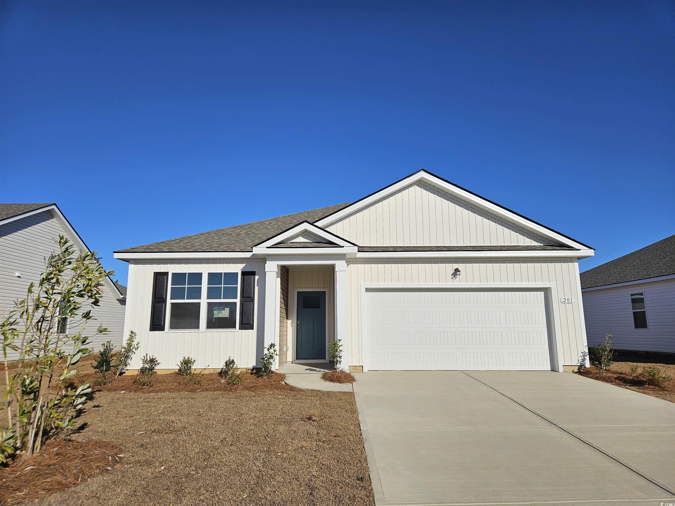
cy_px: 253
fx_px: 448
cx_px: 338
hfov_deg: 73.9
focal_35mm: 23
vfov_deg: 58.9
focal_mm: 5.4
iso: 25
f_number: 1.8
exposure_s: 1/5089
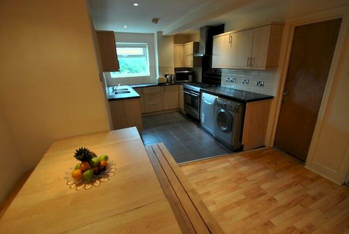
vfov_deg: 77.4
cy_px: 117
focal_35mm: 15
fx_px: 146
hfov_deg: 100.3
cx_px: 174
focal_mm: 10
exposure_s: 1/30
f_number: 3.5
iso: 280
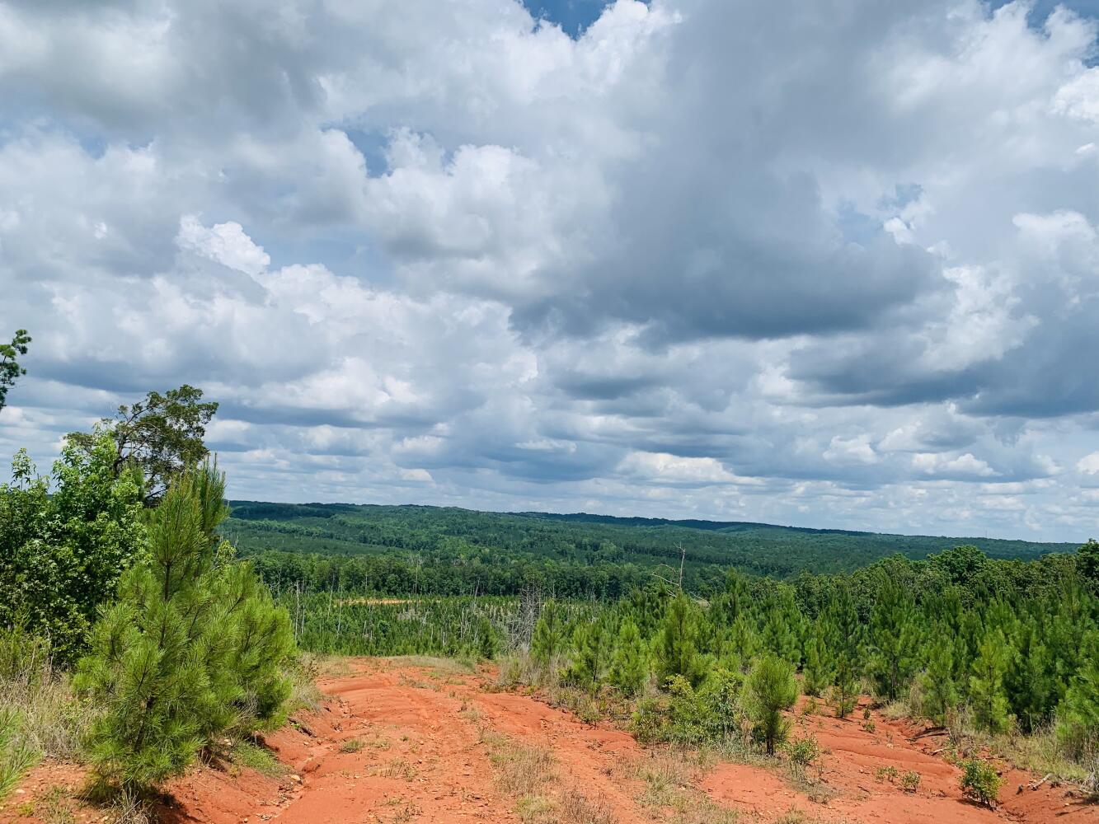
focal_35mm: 26
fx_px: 826
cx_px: 550
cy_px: 412
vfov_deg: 53.1
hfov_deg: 67.3
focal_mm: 4.25
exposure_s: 1/5128
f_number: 1.8
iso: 25
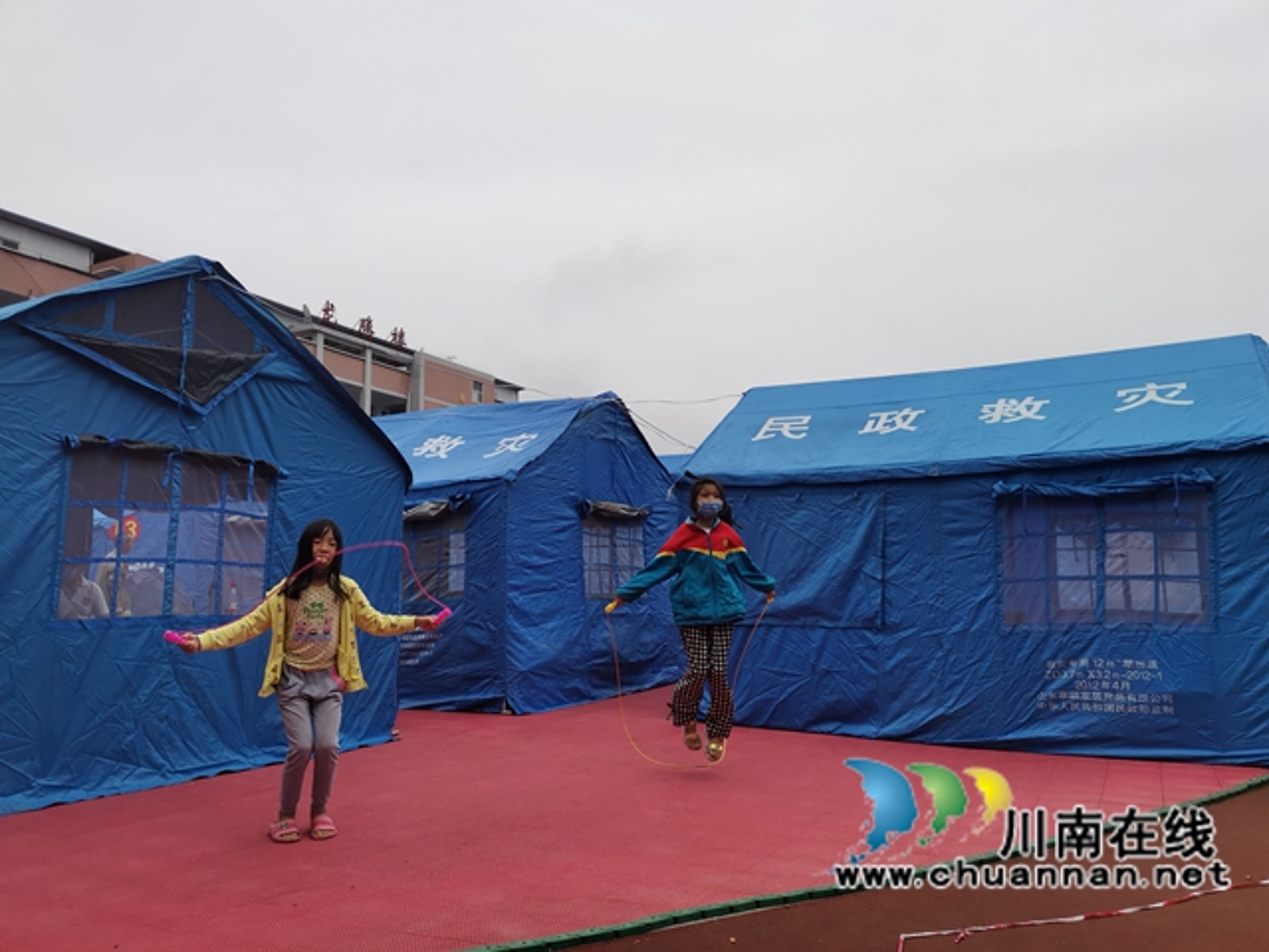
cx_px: 634
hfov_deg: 67.3
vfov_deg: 53.1
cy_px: 476
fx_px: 953
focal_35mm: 26
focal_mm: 4.75
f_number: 1.8
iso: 50
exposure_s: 1/1029
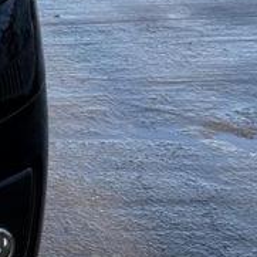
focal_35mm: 114
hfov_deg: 12.9
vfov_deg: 14.9
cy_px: -20
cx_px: -285
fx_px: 958
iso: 50
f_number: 1.6
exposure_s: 1/756
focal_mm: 5.96
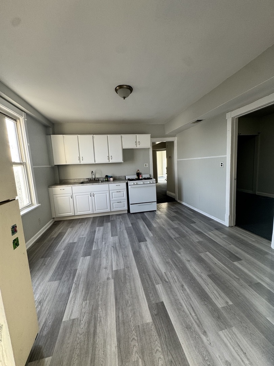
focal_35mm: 14
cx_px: 137
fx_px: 148
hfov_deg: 85.7
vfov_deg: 102.1
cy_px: 183
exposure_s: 1/99
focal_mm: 2.22
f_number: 2.2
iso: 100
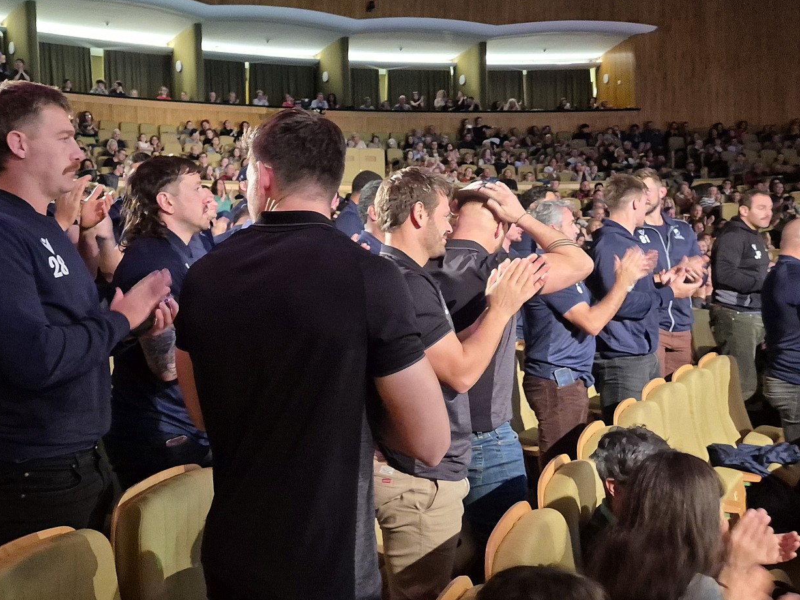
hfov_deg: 50.3
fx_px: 832
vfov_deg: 39.6
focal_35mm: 36
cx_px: 258
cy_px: 290
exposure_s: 1/28
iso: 1250
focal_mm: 5.4
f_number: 1.8
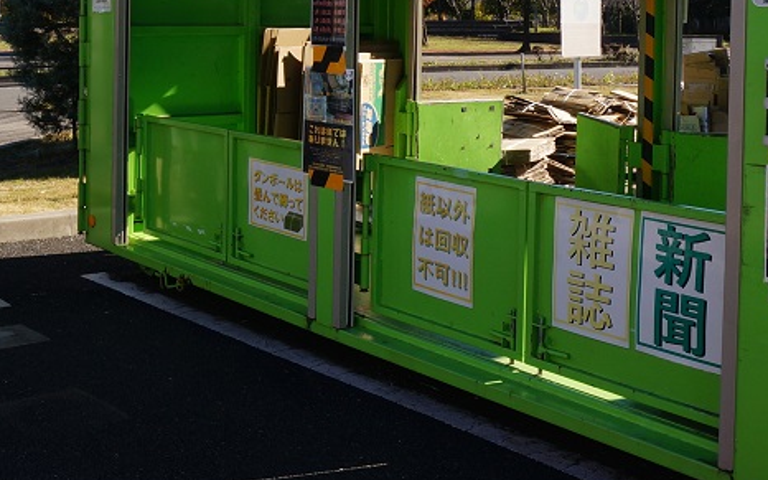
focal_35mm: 56
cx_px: 181
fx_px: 1172
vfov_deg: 22.5
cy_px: 35
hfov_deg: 35.4
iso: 100
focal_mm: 16
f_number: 11
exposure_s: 1/80
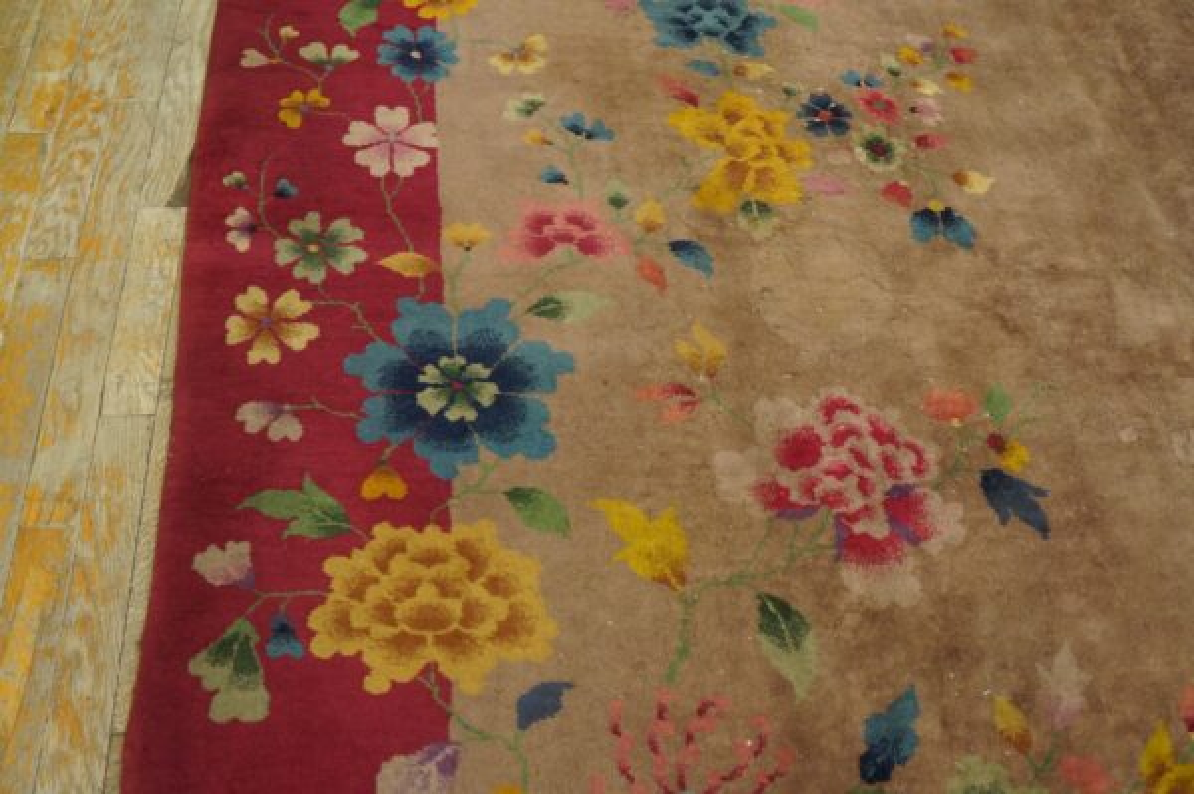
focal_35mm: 27
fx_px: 895
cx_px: 597
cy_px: 397
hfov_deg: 67.4
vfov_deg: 47.9
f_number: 4
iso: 800
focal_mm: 18
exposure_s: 1/60
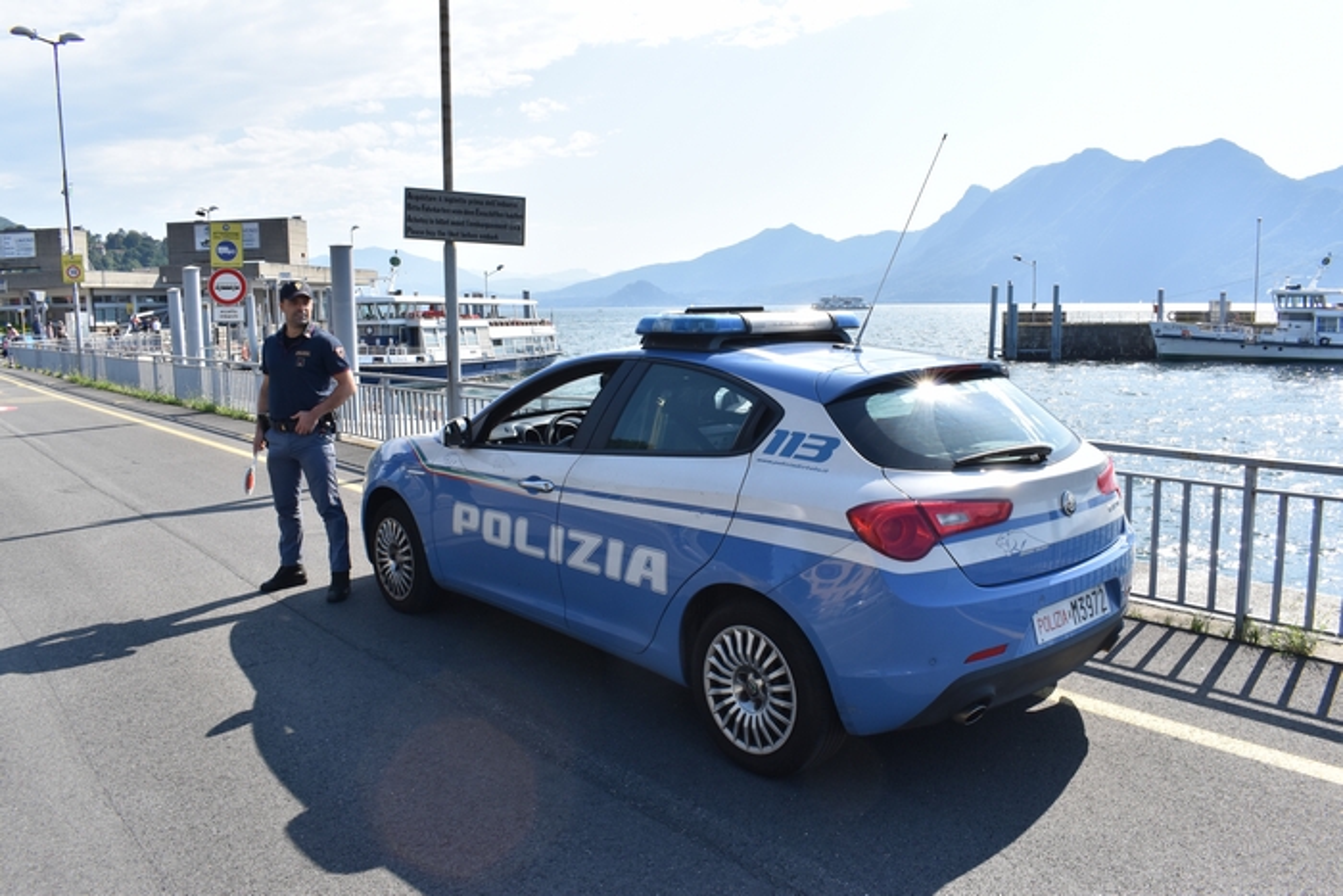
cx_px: 672
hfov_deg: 67.4
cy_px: 448
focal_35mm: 27
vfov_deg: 47.9
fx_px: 1007
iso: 400
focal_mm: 18
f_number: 11
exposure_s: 1/500
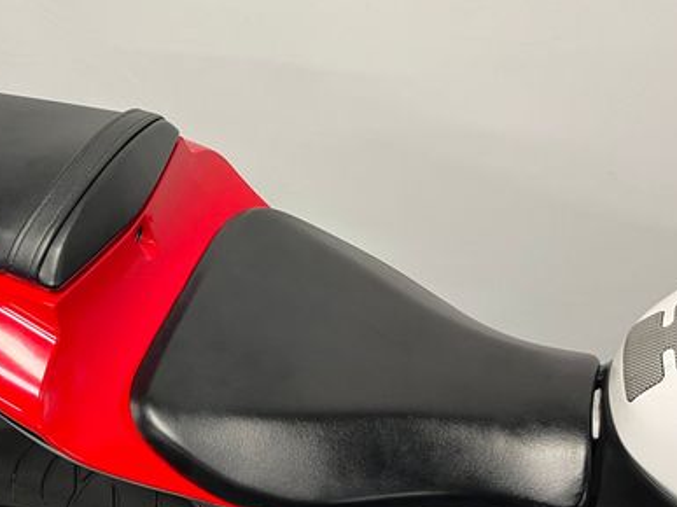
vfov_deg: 33.5
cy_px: 208
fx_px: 841
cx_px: 170
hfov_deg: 42.5
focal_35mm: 43
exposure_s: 1/50
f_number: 1.6
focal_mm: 5.1
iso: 80
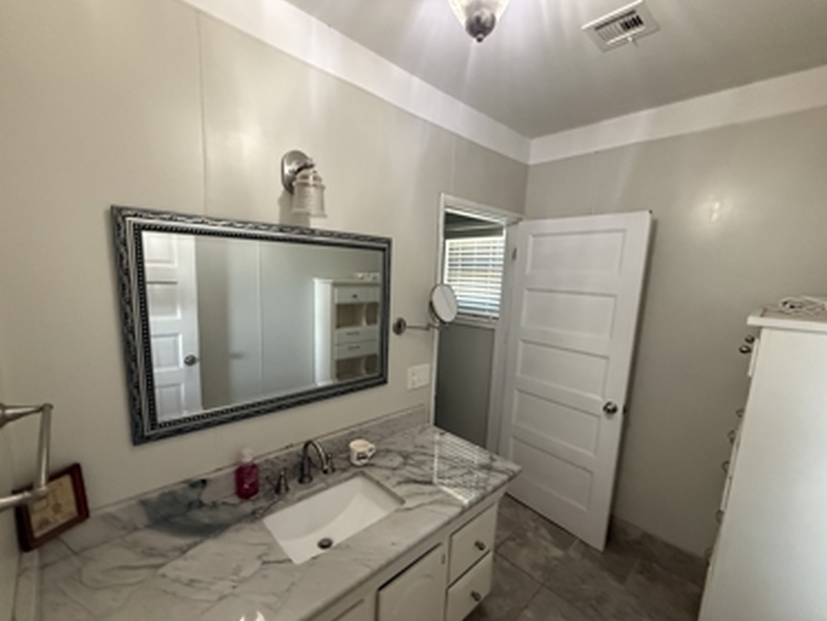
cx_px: 415
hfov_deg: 98.2
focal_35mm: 15
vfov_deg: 81.7
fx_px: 358
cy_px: 328
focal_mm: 2.22
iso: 800
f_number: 2.2
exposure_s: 1/60
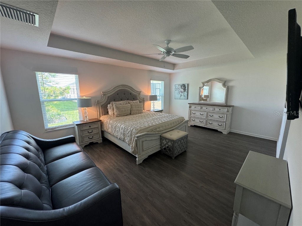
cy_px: 113
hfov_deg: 102.1
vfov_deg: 85.7
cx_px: 151
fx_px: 122
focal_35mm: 14
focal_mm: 2.22
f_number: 2.2
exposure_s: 1/120
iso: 250
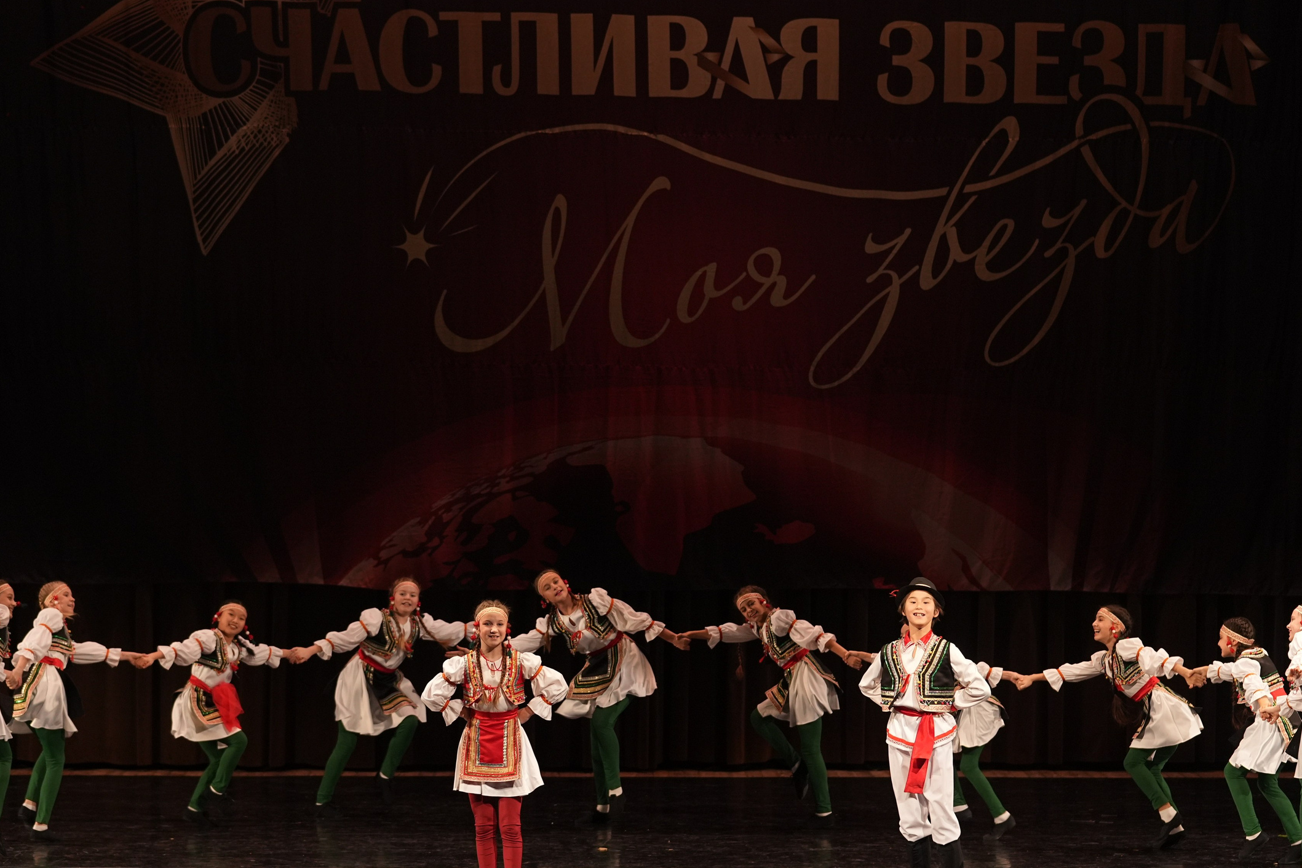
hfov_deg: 15.4
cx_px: 618
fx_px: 4810
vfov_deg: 10.3
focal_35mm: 133
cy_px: 453
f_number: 2.8
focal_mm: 110
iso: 1600
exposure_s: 1/400
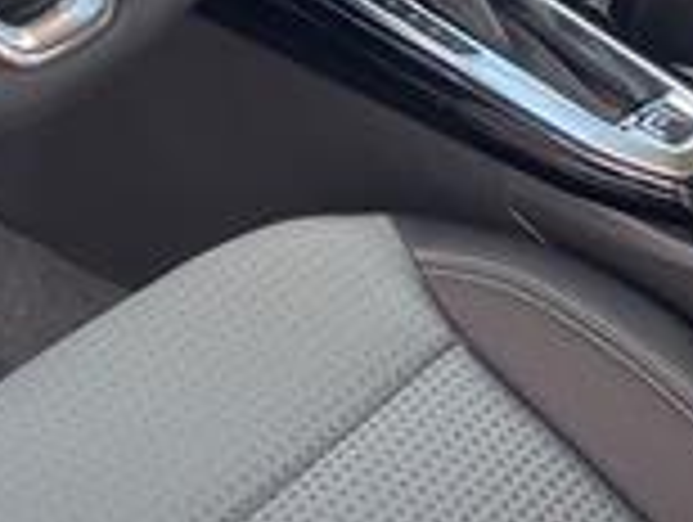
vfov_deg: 13.5
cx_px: 616
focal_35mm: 108
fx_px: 2165
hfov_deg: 17.9
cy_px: -45
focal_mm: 4.2
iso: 64
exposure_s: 1/121
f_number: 1.6
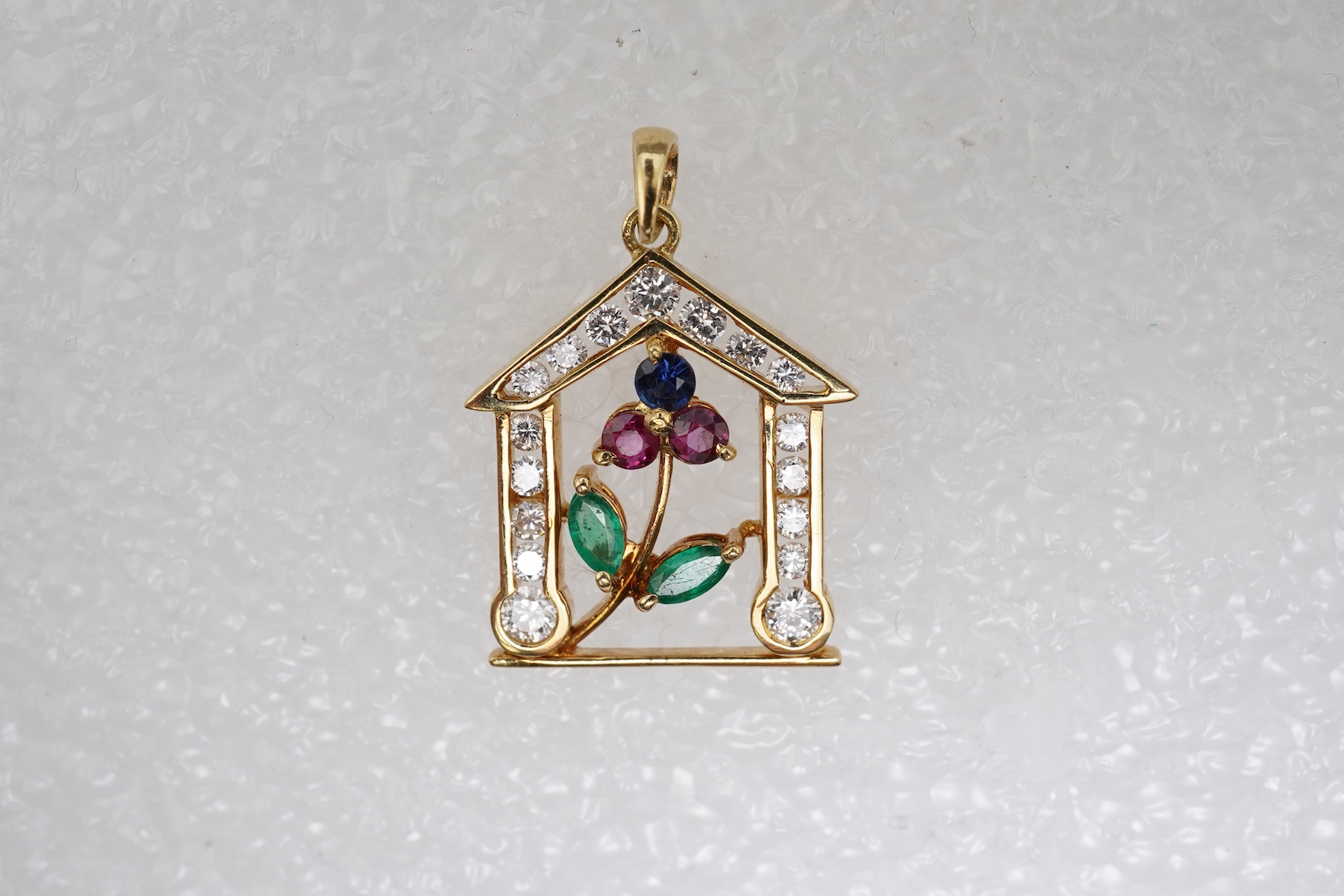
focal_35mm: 45
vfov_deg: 29.9
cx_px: 672
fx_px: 1680
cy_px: 448
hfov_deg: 43.6
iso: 500
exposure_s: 1/125
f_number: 18
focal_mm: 30
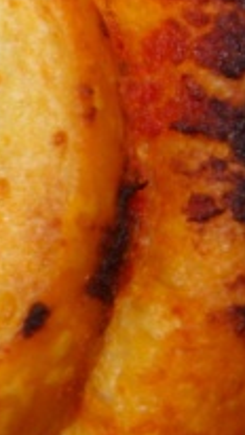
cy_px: 136
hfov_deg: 4.5
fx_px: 2984
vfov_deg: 8.3
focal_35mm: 259
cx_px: -439
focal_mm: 33
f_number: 4.5
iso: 320
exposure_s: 1/50
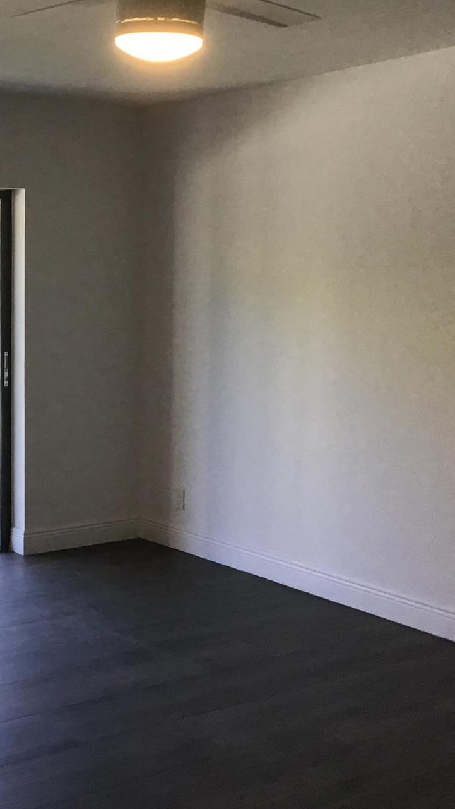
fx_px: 1158
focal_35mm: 54
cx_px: 76
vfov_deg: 38.4
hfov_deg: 21.9
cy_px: 332
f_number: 2.4
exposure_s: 1/30
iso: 40
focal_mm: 3.3
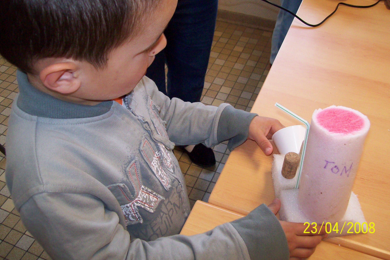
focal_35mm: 38
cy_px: 115
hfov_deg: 50.7
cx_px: 197
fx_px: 412
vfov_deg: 35.0
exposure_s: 1/64
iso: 200
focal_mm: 6
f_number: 2.7
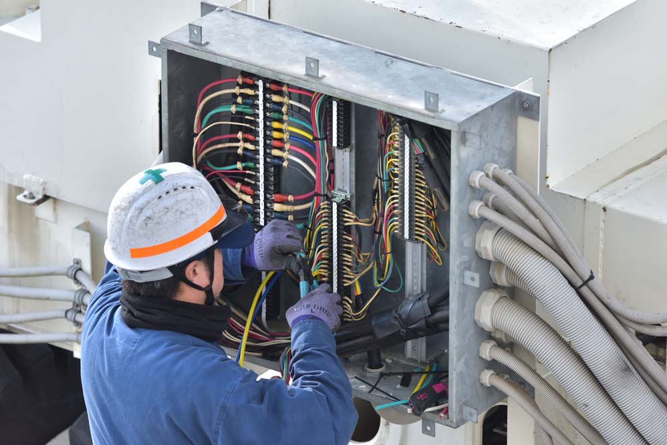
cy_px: 222
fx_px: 5560
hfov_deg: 6.9
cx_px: 334
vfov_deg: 4.6
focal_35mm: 300
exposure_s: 1/1250
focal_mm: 300
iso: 800
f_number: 5.6
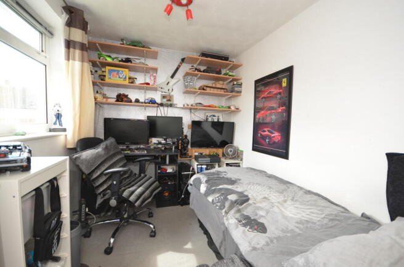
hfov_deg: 100.5
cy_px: 134
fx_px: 168
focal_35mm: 15
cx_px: 202
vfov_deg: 77.0
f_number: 4
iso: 200
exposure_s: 1/60
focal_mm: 10
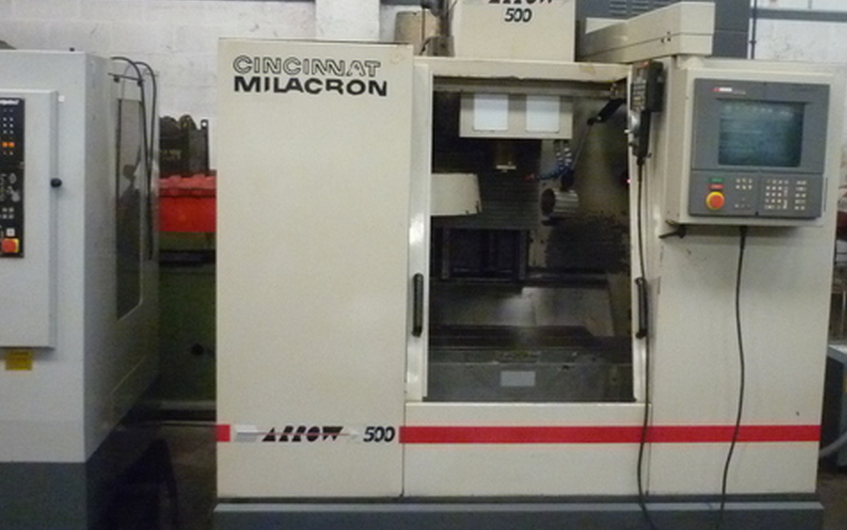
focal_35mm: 47
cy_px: 272
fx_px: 1085
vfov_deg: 27.5
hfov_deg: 42.5
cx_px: 482
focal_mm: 5.5
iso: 800
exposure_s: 1/20
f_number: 2.8
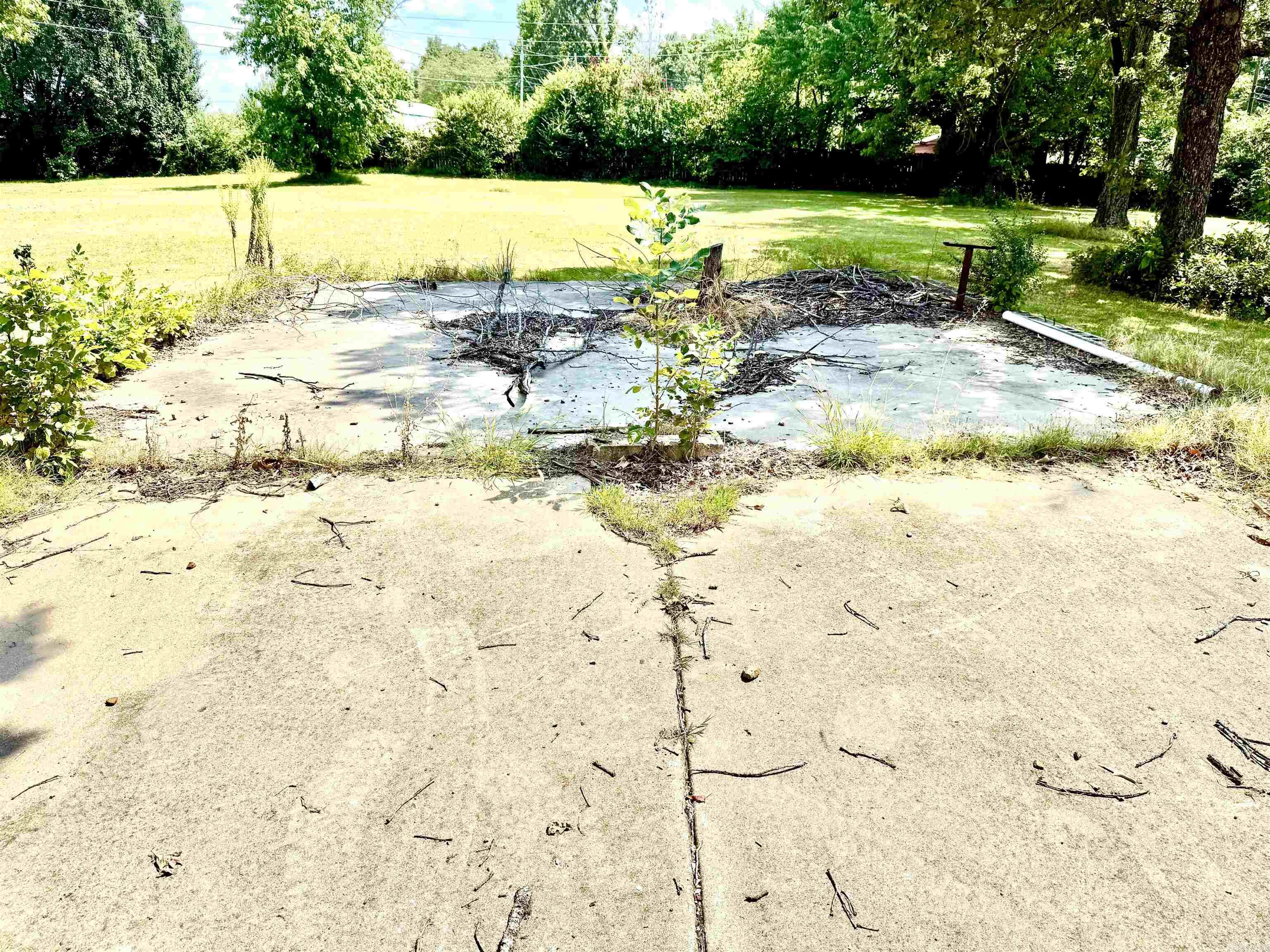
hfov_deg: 71.6
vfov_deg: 56.8
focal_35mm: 24
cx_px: 635
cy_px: 476
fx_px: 881
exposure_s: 1/4975
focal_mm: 6.76
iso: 80
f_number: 1.78
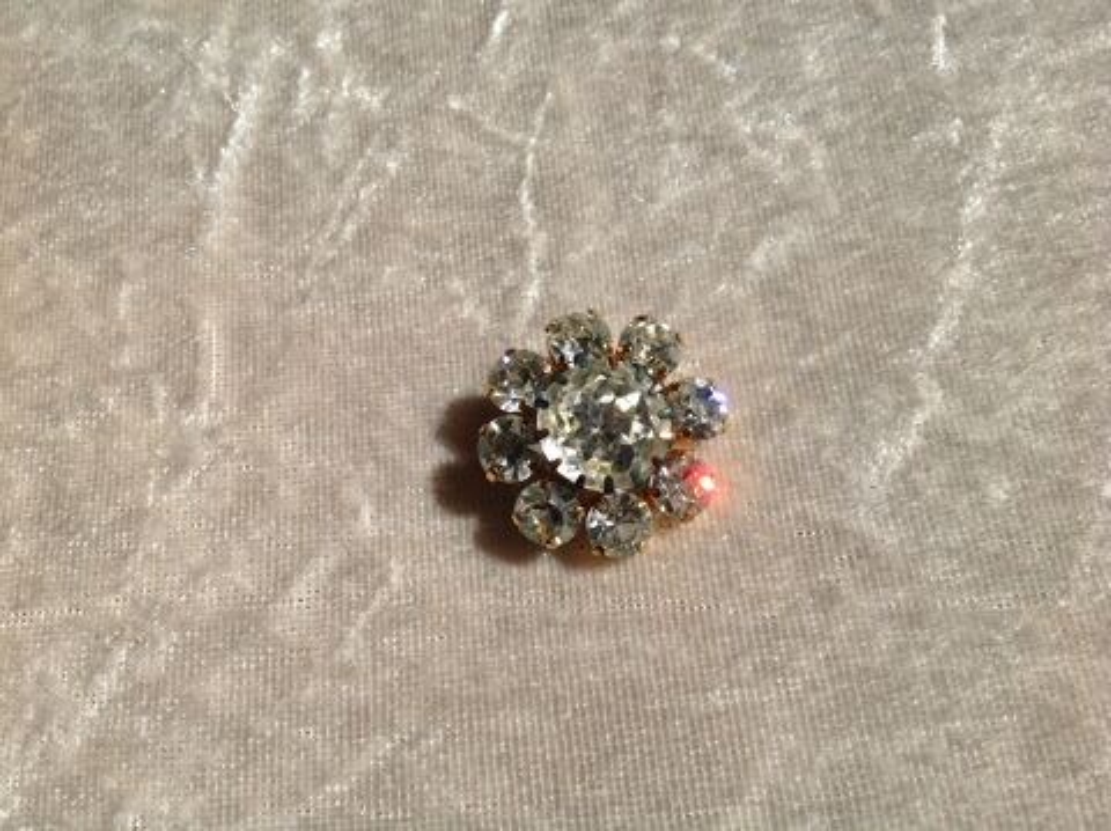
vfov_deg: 40.6
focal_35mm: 35
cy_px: 416
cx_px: 556
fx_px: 1122
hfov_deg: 52.7
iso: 50
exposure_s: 1/4329
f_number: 2.4
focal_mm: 4.28
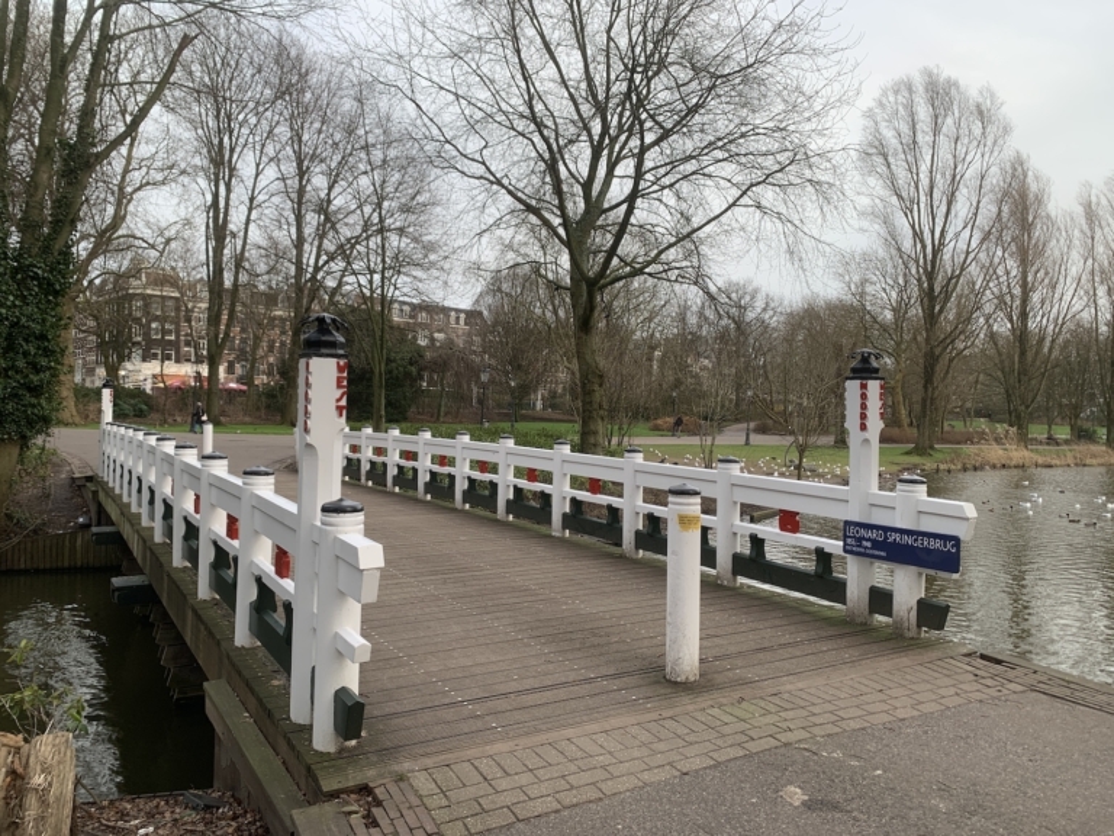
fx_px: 837
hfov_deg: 67.3
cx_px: 557
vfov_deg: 53.1
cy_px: 418
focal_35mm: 26
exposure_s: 1/122
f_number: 1.8
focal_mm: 4.25
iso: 25
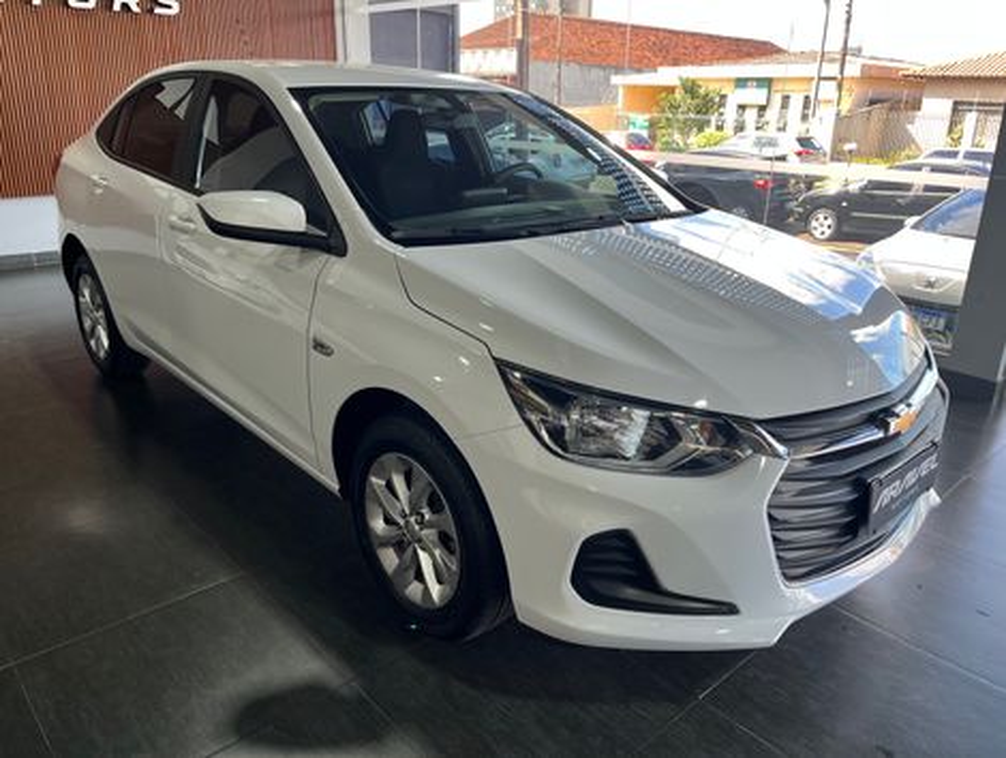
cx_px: 503
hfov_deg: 67.2
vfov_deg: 53.2
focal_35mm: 26
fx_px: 757
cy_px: 379
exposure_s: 1/121
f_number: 1.6
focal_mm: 5.1
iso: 50
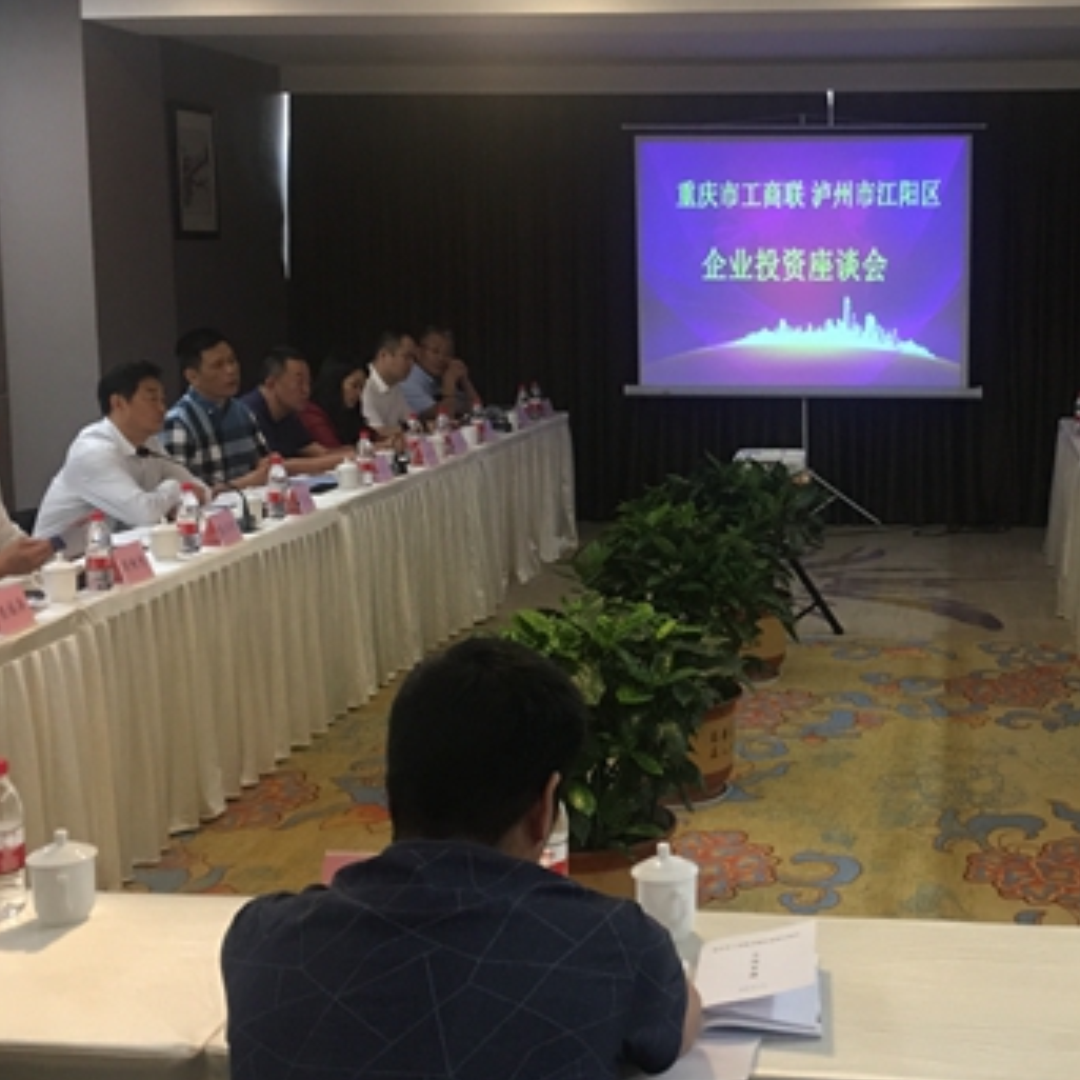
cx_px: 821
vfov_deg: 35.3
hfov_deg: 34.5
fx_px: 1694
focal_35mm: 48
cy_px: 496
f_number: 2.2
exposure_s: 1/17
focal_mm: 4.15
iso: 80
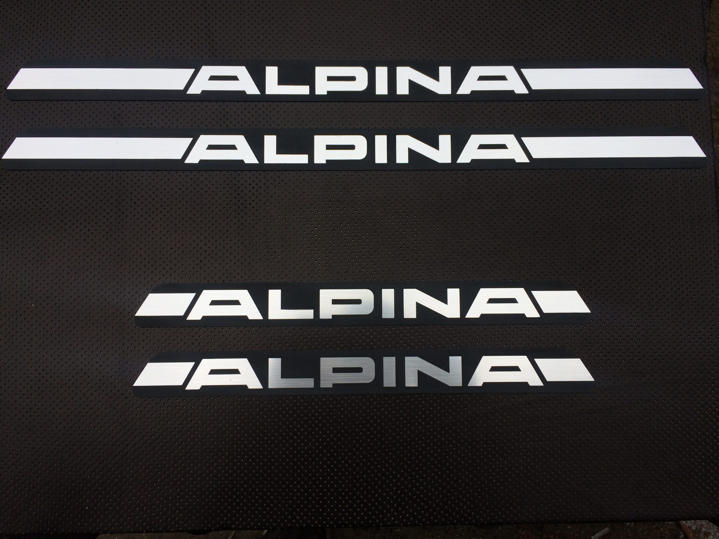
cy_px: 270
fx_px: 602
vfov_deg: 48.2
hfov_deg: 61.7
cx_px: 360
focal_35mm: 29
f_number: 2.2
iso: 32
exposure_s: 1/1053
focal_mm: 4.15
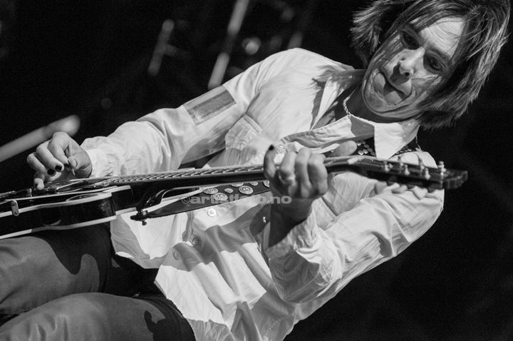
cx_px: 256
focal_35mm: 120
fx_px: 1708
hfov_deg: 17.1
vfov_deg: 11.4
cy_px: 170
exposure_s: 1/800
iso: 640
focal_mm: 80
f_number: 2.8
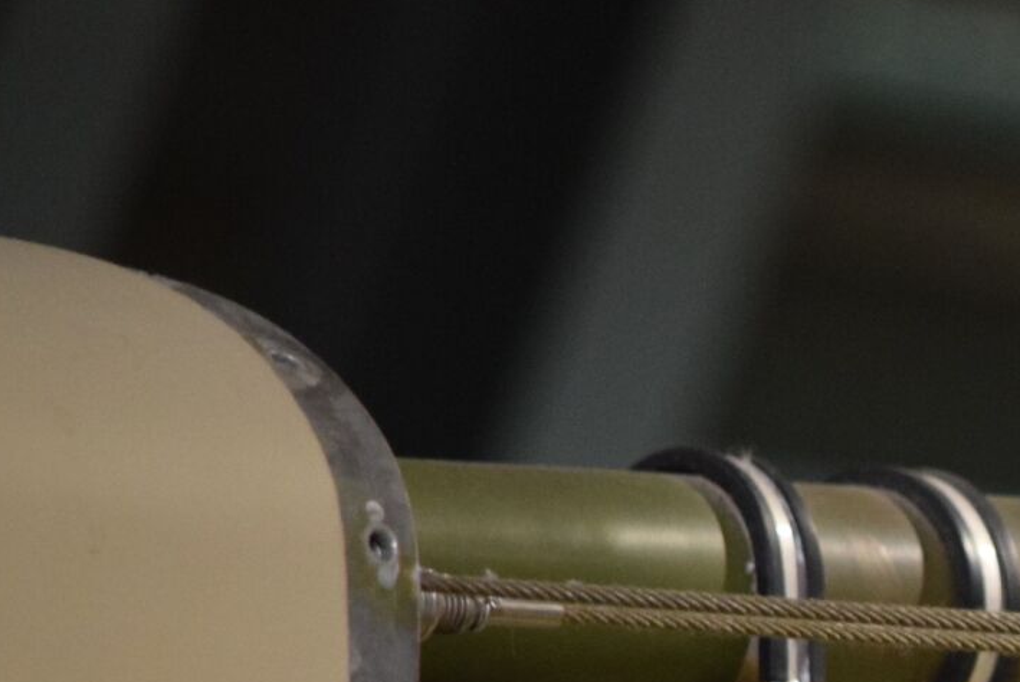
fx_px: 29490
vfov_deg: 1.3
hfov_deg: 2.0
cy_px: 744
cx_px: 1180
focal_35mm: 1040
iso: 2000
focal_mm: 240
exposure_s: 1/125
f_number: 5.3
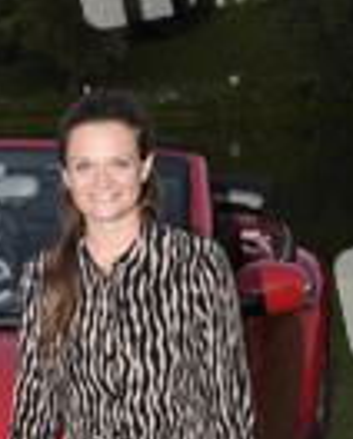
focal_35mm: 88
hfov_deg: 16.8
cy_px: 449
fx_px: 1147
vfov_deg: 20.9
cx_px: -63
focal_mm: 31
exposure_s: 1/160
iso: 500
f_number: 5.6
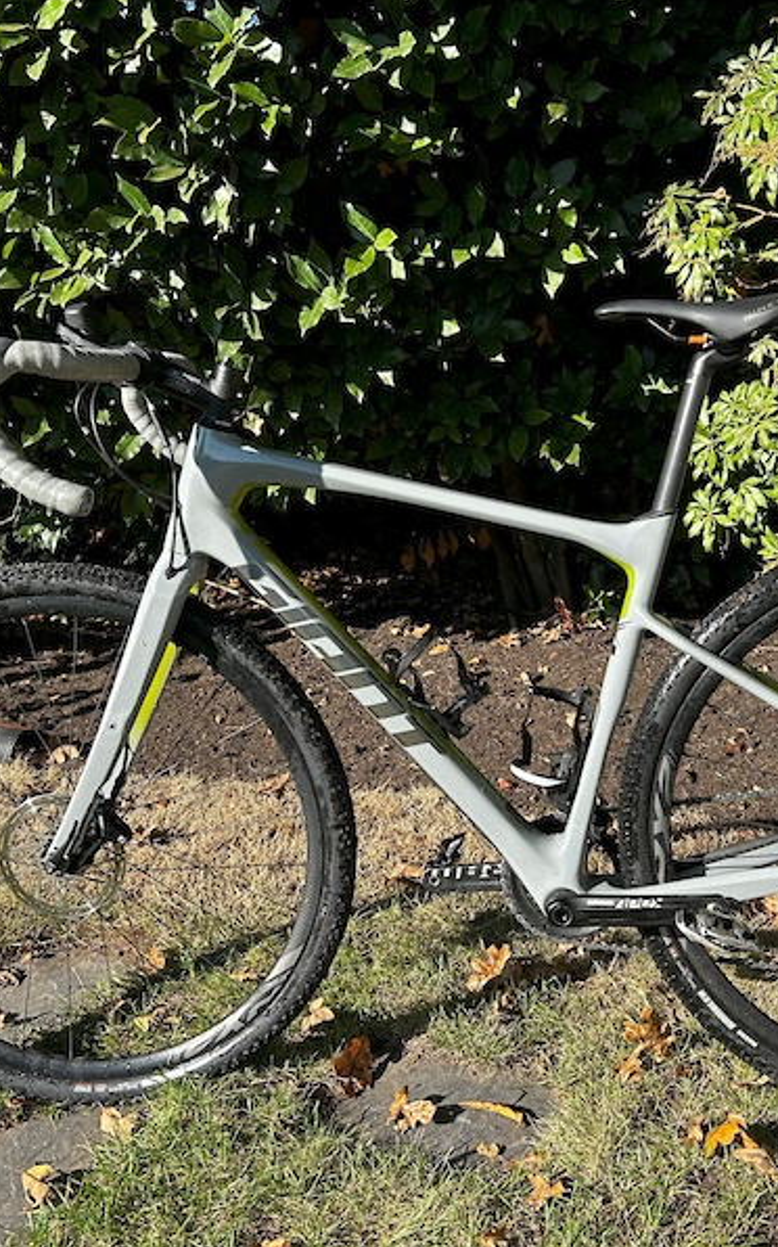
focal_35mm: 37
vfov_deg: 52.8
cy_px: 621
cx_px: 491
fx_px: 1256
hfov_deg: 34.2
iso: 50
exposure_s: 1/1209
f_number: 1.5
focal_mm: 5.7
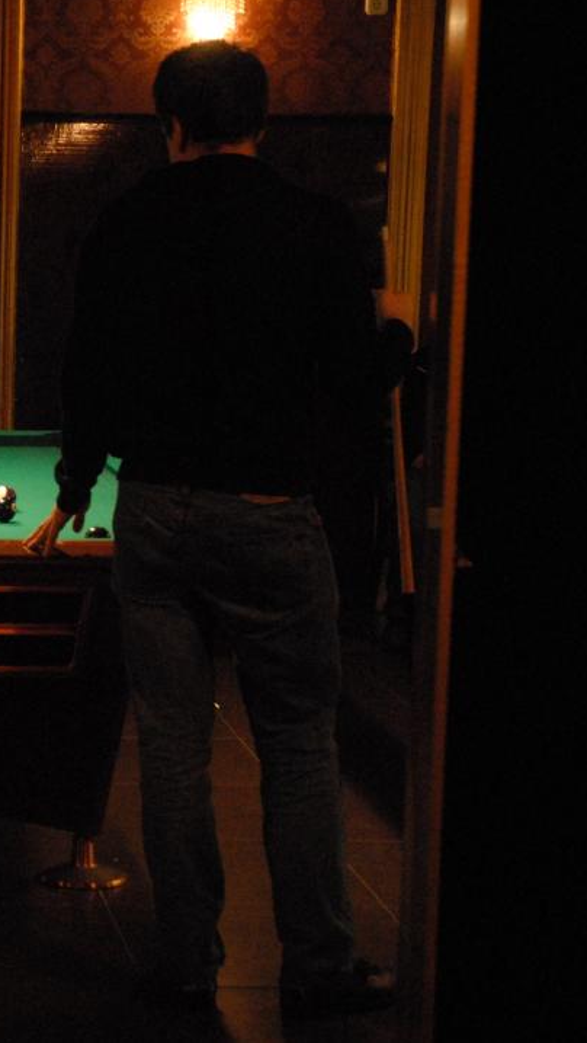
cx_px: -162
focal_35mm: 95
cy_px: 519
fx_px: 2625
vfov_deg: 22.4
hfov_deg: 12.4
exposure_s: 1/20
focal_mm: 40
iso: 1600
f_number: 4.2
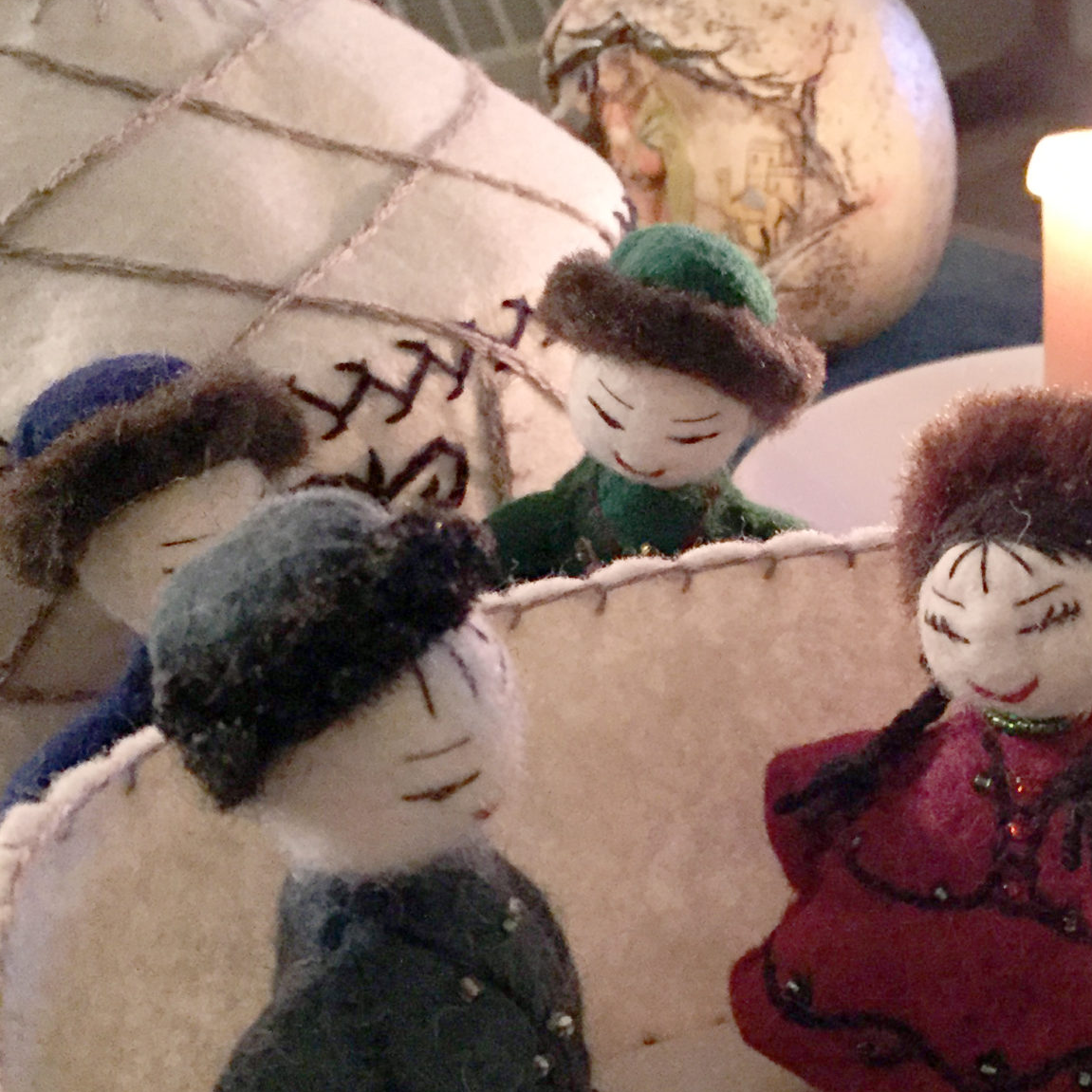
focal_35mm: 57
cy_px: 778
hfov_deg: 29.4
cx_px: 865
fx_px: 2034
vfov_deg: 29.7
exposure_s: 1/15
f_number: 2.2
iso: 400
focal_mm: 4.15
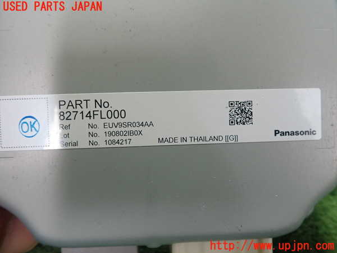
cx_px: 168
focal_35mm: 30
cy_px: 126
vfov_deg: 46.8
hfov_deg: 60.0
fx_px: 292
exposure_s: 1/125
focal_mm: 5.5
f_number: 2.3
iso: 320
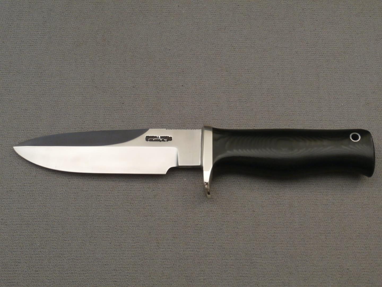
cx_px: 191
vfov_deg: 32.2
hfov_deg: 42.1
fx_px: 497
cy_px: 144
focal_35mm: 45
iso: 400
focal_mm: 8.02
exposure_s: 1/20
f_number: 3.8
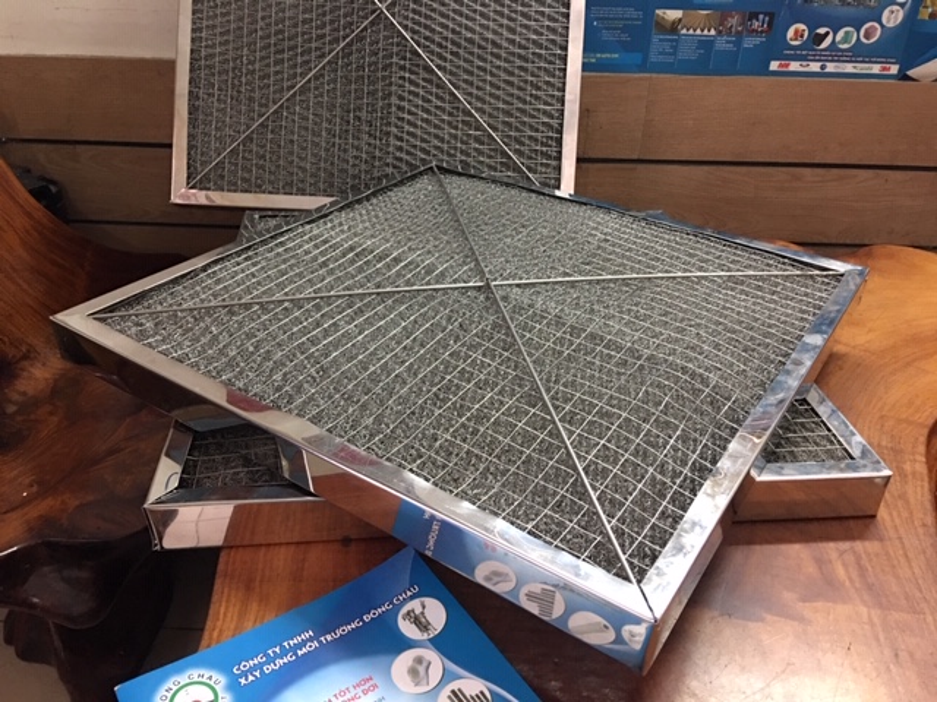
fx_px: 785
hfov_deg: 61.7
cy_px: 351
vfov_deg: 48.2
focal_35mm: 29
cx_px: 468
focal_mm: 4.15
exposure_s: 1/8
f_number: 2.2
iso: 125
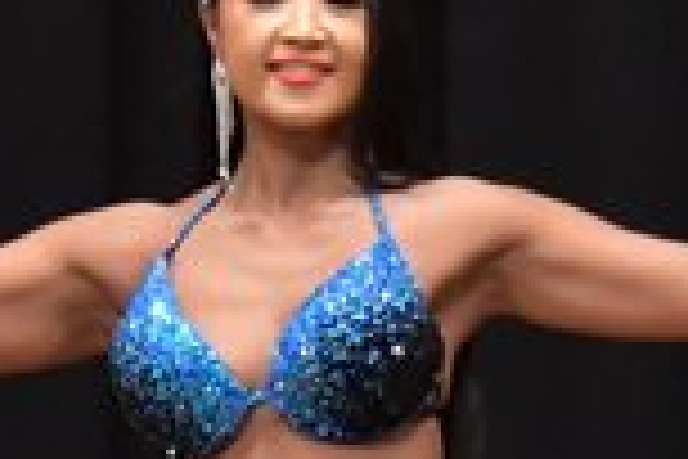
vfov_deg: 1.3
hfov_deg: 2.0
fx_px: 19492
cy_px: 855
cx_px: 398
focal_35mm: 1020
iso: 6400
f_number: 5.6
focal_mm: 135
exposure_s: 1/400
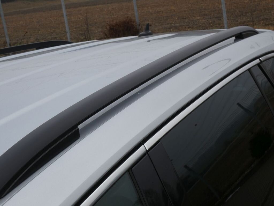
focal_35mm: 61
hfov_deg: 31.7
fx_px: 483
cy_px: 103
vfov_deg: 24.0
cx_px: 137
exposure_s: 1/125
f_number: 5.6
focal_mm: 10.8
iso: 80
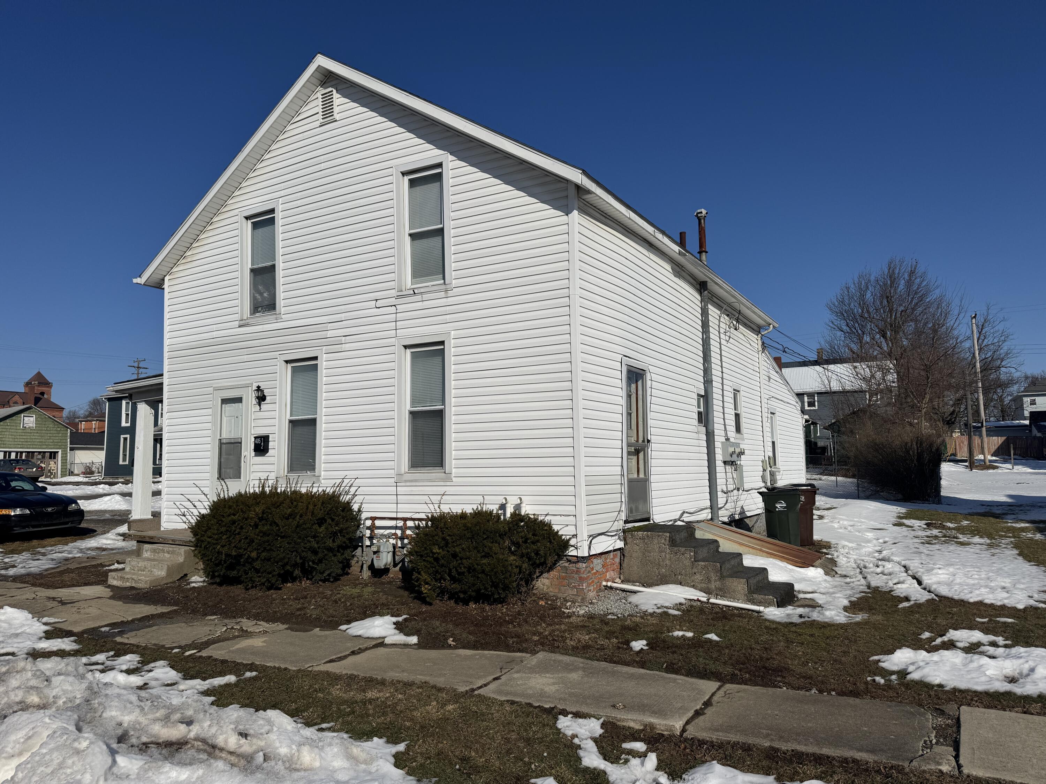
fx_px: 725
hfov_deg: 71.6
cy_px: 392
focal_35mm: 24
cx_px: 523
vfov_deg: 56.8
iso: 64
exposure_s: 1/15152
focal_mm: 6.76
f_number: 1.78
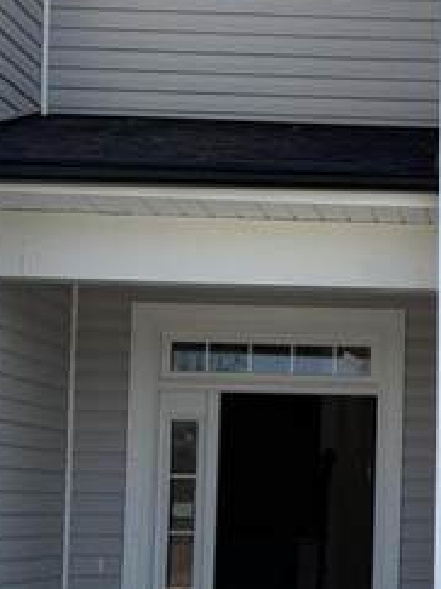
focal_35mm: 95
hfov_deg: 14.8
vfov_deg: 20.5
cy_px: 429
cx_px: 584
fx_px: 1615
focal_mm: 6.76
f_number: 1.78
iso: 80
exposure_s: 1/4049
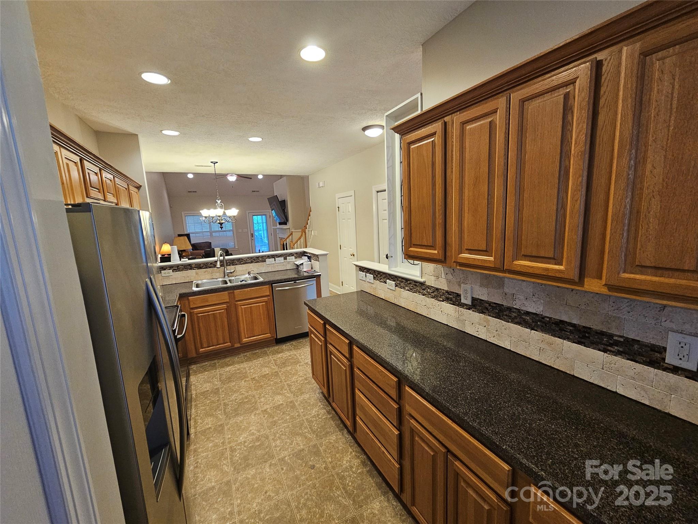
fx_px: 262
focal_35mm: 13
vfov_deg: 89.9
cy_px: 262
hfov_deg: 106.2
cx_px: 349
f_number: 2.2
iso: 320
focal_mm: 2.2
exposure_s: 1/40
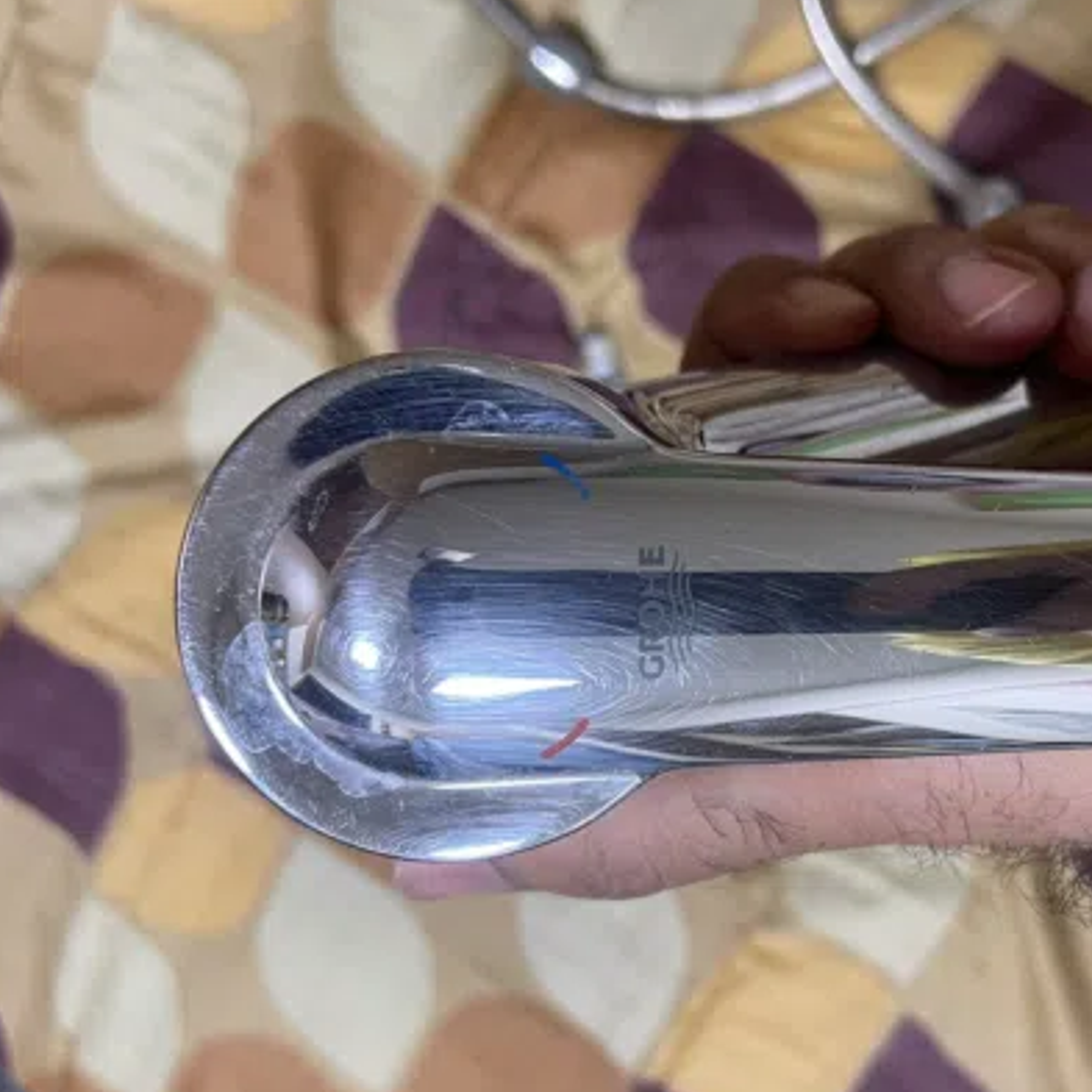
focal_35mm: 36
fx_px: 1285
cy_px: 578
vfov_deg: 46.0
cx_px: 825
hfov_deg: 44.4
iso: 125
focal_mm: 5.1
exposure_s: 1/50
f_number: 1.6
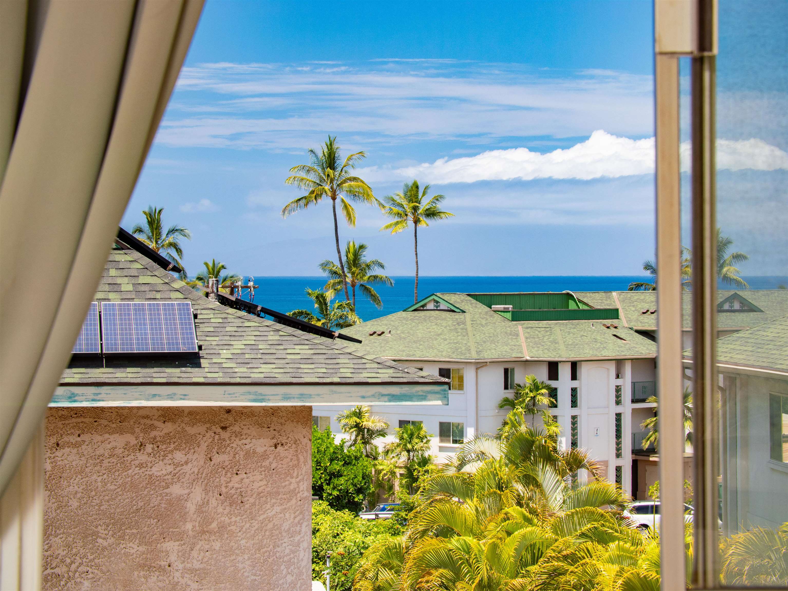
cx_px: 394
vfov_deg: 11.1
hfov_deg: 14.7
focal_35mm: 134
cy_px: 296
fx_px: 3051
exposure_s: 1/60
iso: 200
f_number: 11
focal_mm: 67
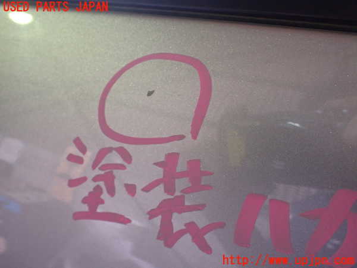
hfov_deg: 60.0
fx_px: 309
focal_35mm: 30
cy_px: 134
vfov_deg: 46.8
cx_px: 178
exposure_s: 1/125
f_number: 2.3
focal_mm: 5.4
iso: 800
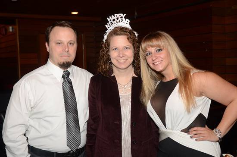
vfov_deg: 26.4
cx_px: 118
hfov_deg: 39.0
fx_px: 335
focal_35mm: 51
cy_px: 78
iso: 1250
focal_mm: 34
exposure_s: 1/60
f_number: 4.5
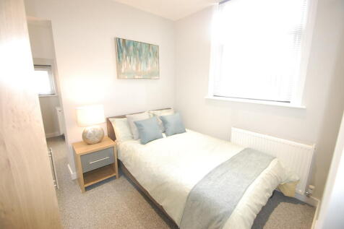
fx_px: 143
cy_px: 114
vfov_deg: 77.3
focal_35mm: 15
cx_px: 172
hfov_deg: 100.4
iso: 1600
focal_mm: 10
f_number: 3.5
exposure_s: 1/60
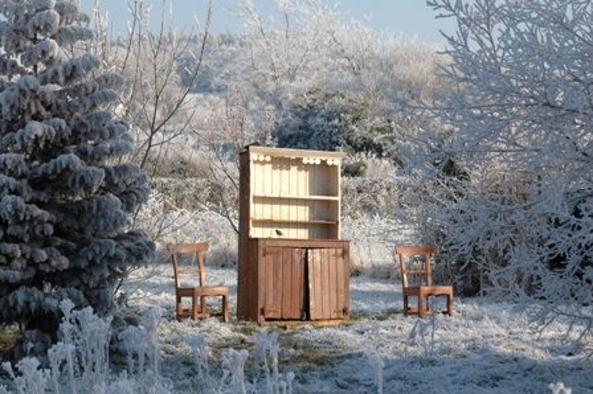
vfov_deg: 9.6
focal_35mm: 142
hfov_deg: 14.4
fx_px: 2345
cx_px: 296
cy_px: 197
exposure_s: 1/400
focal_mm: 95
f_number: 9
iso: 200
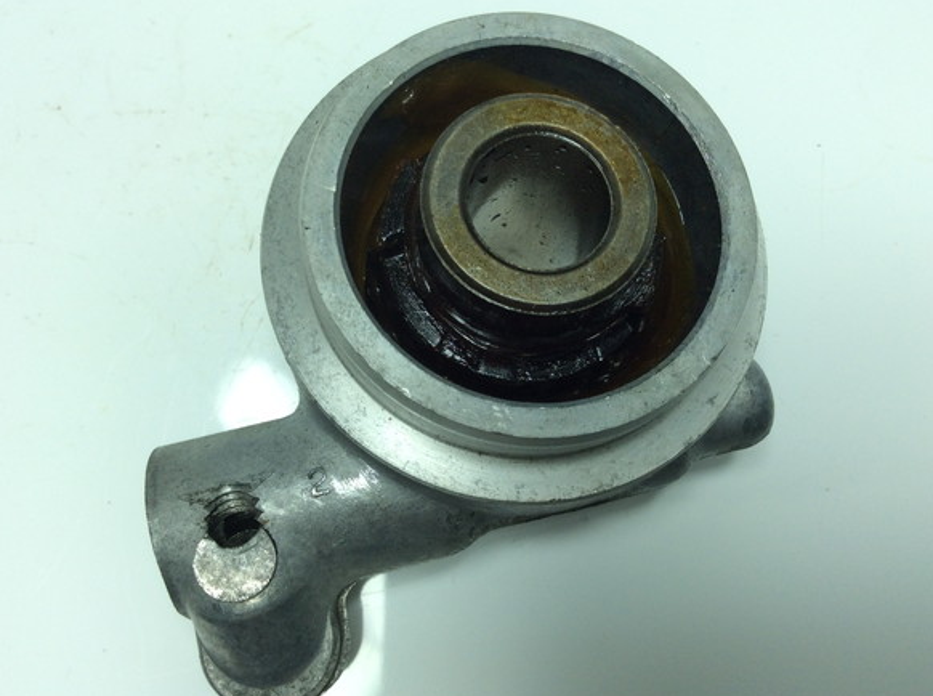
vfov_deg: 42.8
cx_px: 468
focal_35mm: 33
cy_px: 345
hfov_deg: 55.4
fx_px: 888
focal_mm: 3.3
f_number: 2.4
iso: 32
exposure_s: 1/327
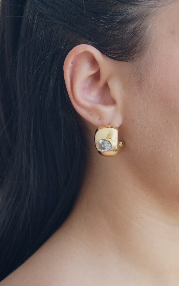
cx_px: 101
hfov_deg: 17.8
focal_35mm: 73
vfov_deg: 28.2
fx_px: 570
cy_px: 140
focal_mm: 45
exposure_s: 1/160
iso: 500
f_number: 5.6
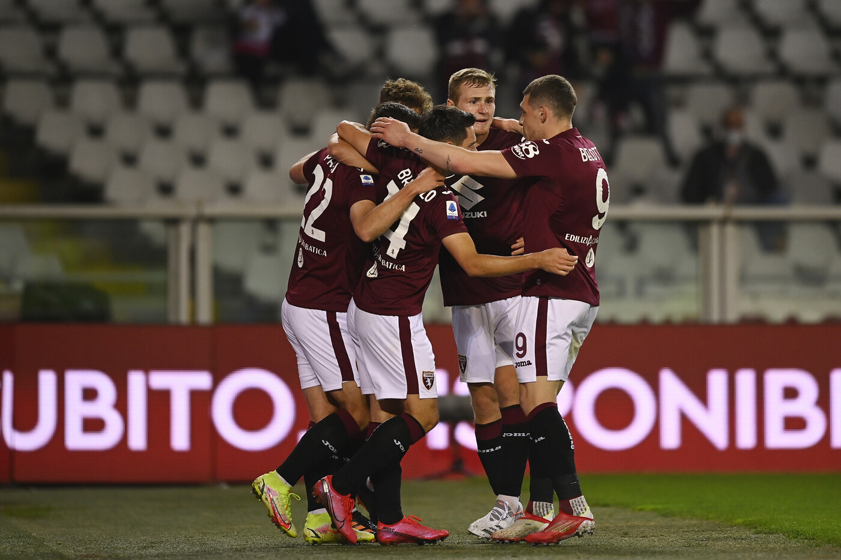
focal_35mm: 400
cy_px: 280
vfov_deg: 3.4
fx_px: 9343
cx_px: 420
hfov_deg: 5.2
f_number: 3.2
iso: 1600
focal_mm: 400
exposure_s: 1/1000
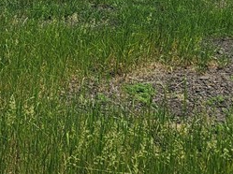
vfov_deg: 13.1
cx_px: -3
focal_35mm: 103
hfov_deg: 18.6
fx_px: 692
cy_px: -126
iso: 20
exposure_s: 1/1785
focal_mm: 7
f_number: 1.8
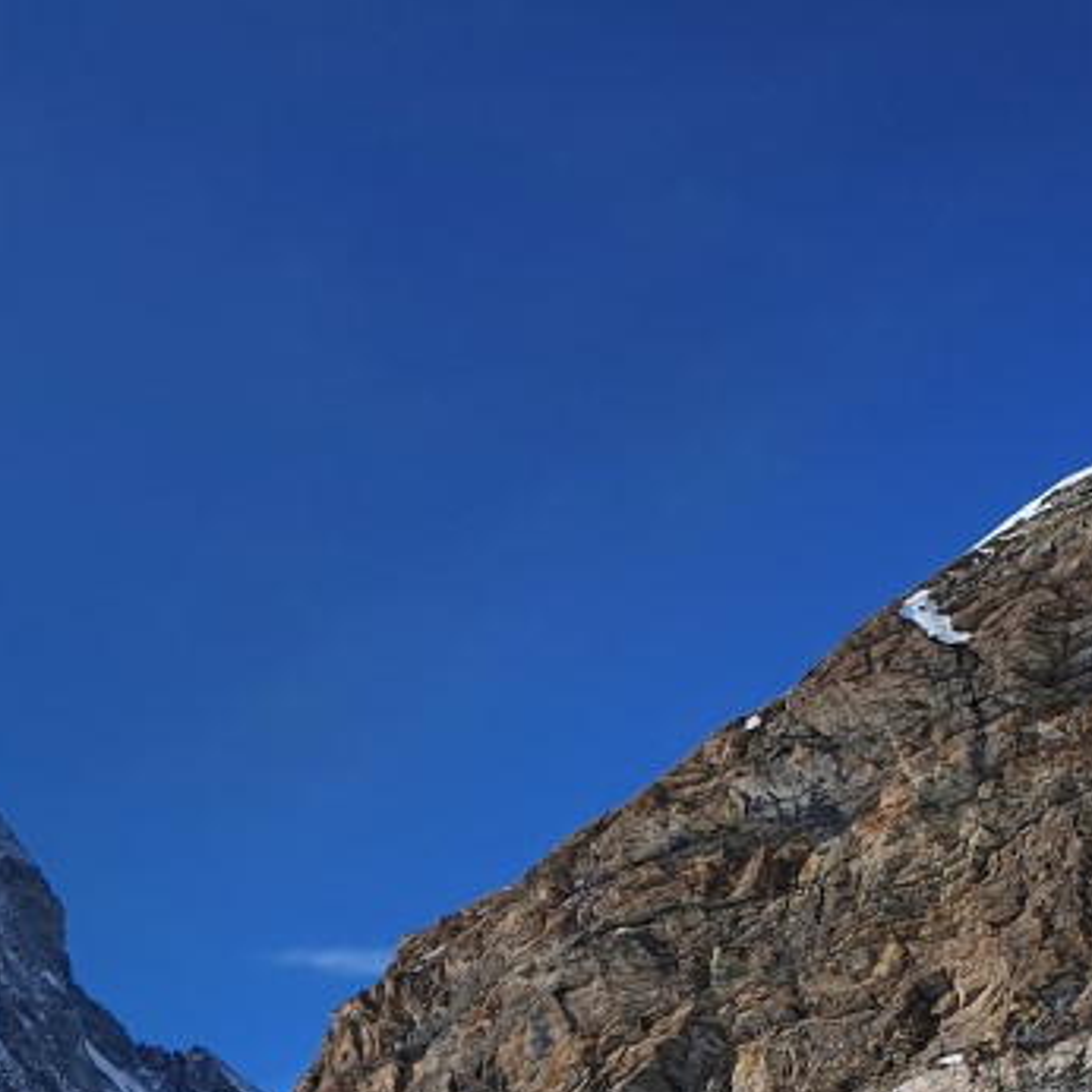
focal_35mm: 68
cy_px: 1187
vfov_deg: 23.8
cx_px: 69
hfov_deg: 24.5
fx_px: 2427
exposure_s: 1/5488
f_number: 2.4
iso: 50
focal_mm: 4.32
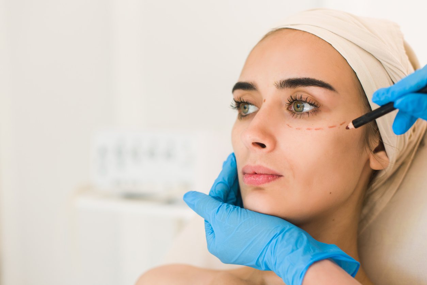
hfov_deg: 39.6
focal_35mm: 50
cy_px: 142
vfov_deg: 27.0
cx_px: 214
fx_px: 593
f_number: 3.2
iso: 320
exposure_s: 1/200
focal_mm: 50
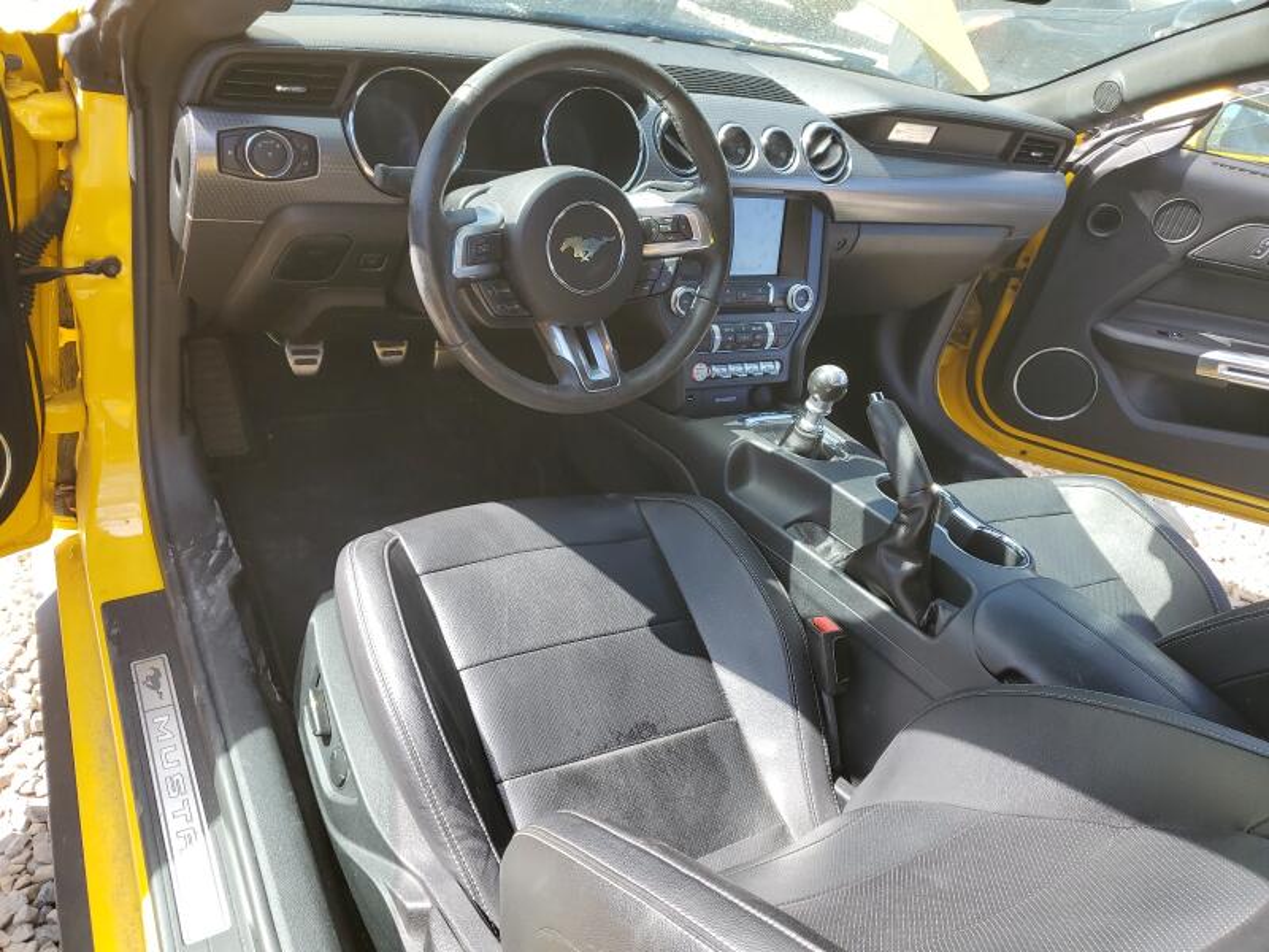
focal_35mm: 26
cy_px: 476
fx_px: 953
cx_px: 634
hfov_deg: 67.3
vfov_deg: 53.1
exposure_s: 1/476
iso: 50
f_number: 1.5
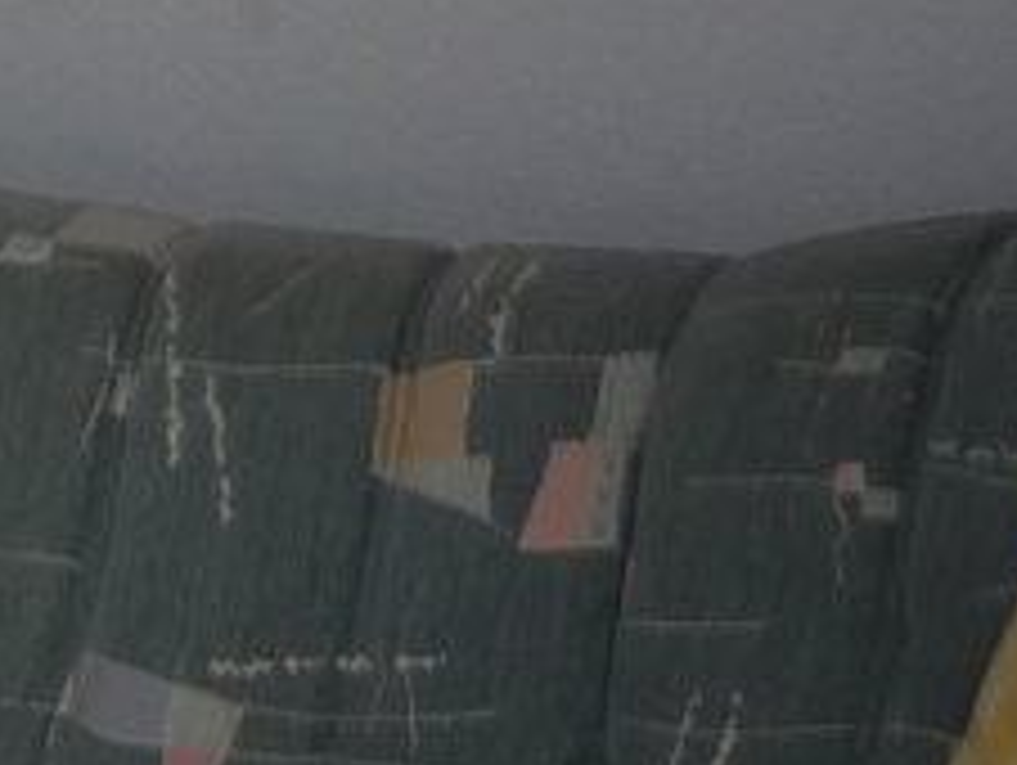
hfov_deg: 10.1
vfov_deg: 8.5
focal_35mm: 175
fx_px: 5147
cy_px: 252
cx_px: -1269
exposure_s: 1/30
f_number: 2.8
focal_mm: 5.5
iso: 100
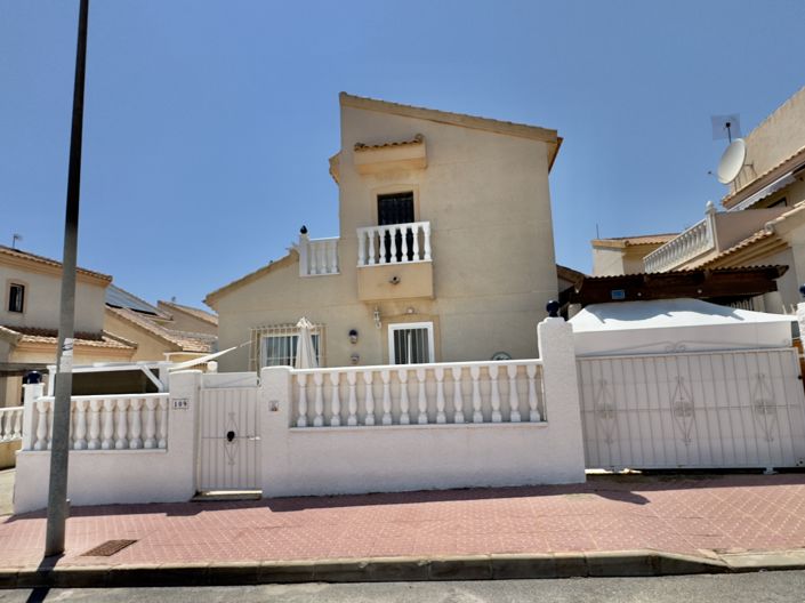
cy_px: 302
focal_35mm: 14
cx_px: 402
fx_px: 325
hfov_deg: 102.1
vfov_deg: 85.6
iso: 50
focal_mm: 2.22
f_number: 2.2
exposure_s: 1/3247
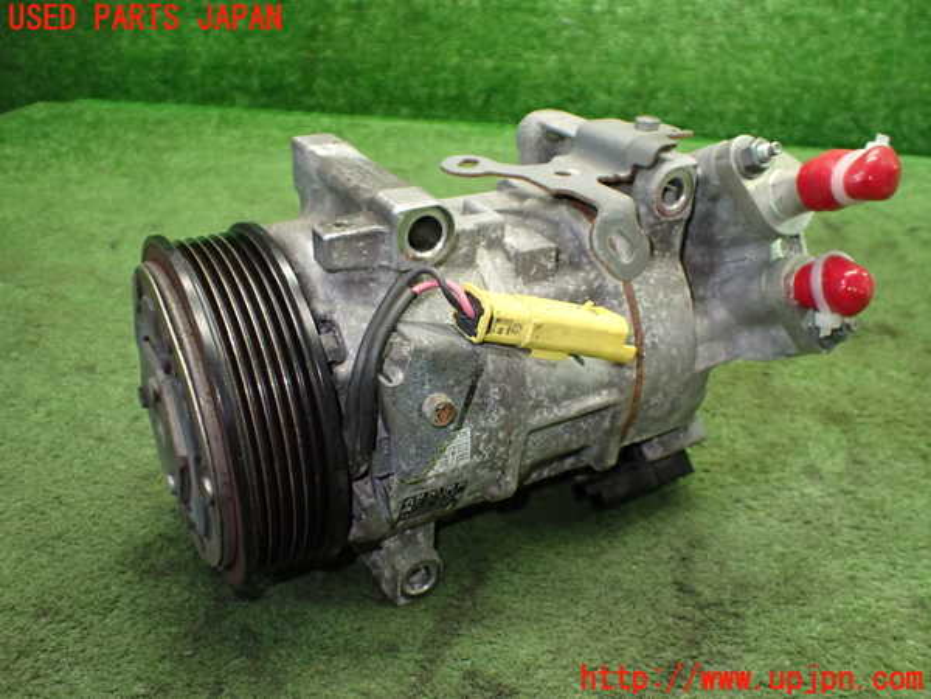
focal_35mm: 30
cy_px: 350
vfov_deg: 46.8
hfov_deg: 60.0
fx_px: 807
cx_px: 466
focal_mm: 5.4
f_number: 2.3
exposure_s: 1/125
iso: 800
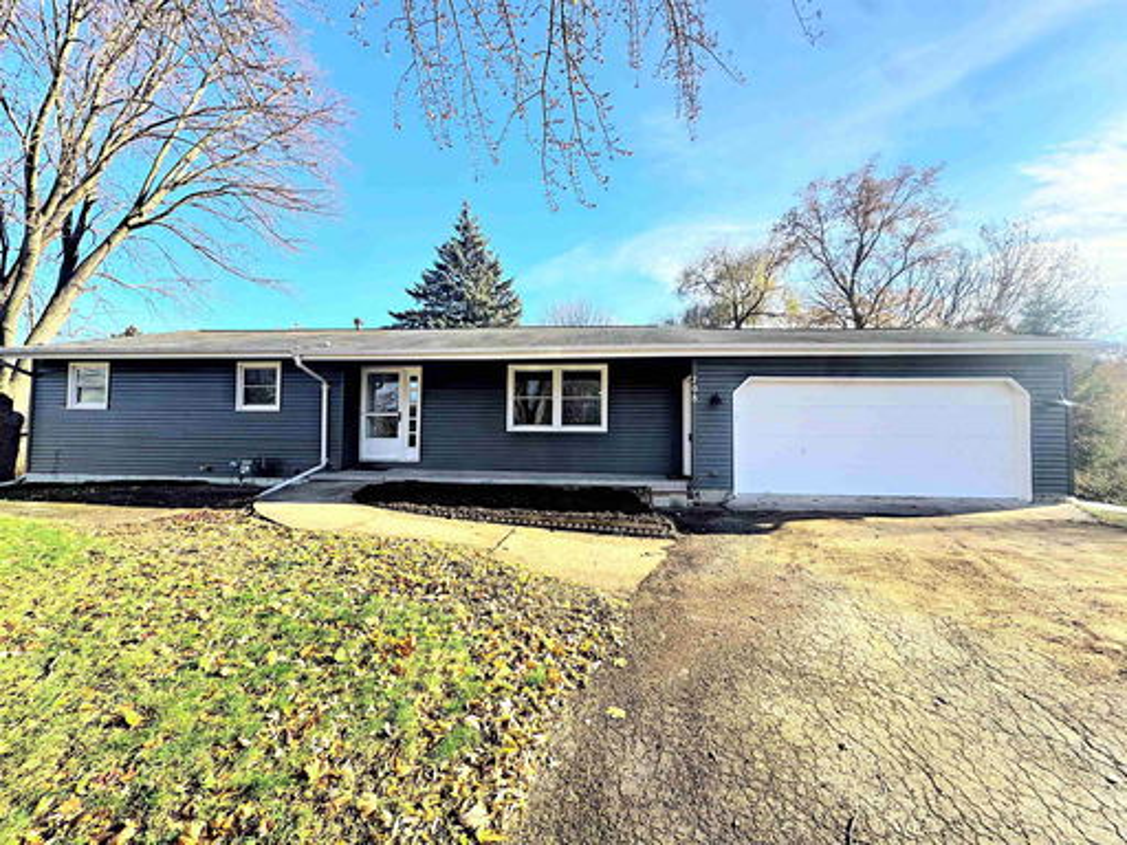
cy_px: 422
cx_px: 564
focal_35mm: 14
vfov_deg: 85.7
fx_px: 456
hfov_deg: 102.1
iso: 50
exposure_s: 1/727
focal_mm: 2.22
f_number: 2.2
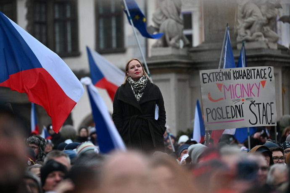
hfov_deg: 10.3
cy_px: 96
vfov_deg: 6.9
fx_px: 1611
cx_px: 145
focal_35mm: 200
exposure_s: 1/800
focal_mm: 200
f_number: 3.5
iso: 3200
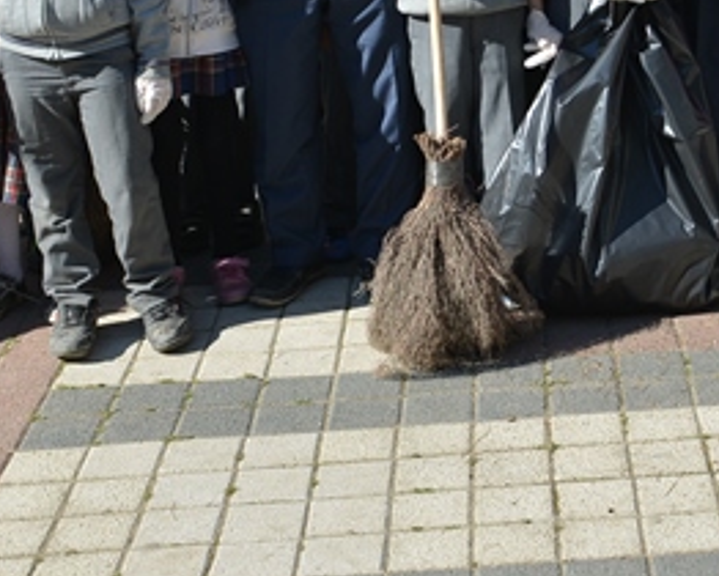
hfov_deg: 20.9
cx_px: 752
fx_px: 1874
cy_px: -177
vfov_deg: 16.5
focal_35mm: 88
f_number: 6.3
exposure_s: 1/250
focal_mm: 24
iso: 100
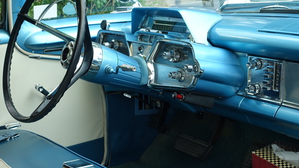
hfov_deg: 32.3
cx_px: 133
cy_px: 87
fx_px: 515
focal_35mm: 65
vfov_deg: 18.5
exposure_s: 1/80
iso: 125
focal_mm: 17.7
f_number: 5
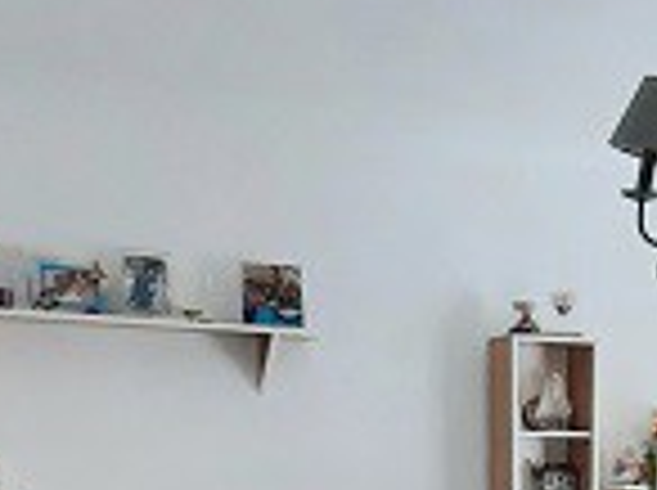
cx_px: 540
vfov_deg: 20.7
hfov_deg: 32.7
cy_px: 791
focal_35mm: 57
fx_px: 1080
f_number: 2.2
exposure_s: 1/25
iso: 200
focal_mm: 1.74
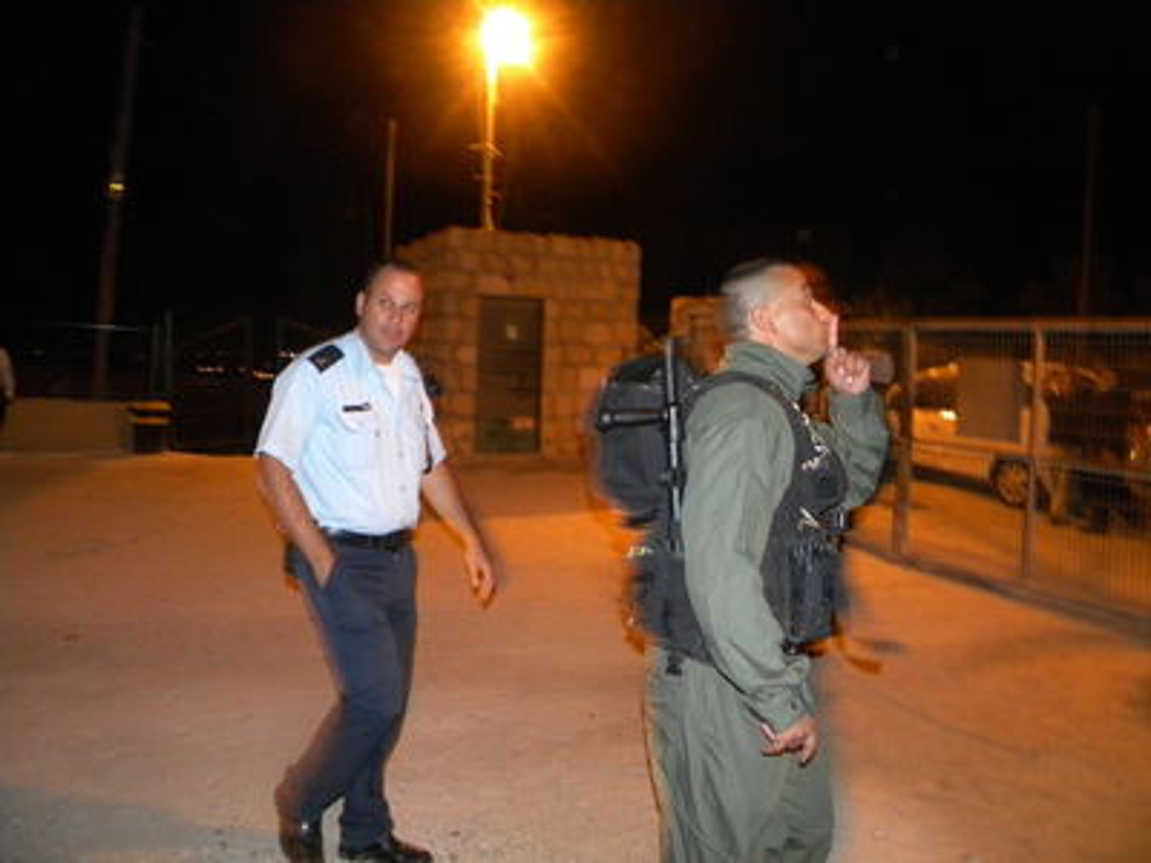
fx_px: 931
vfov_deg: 49.7
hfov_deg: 63.4
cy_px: 432
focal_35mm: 28
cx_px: 576
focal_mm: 5
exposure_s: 1/26
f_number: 3.5
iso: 400
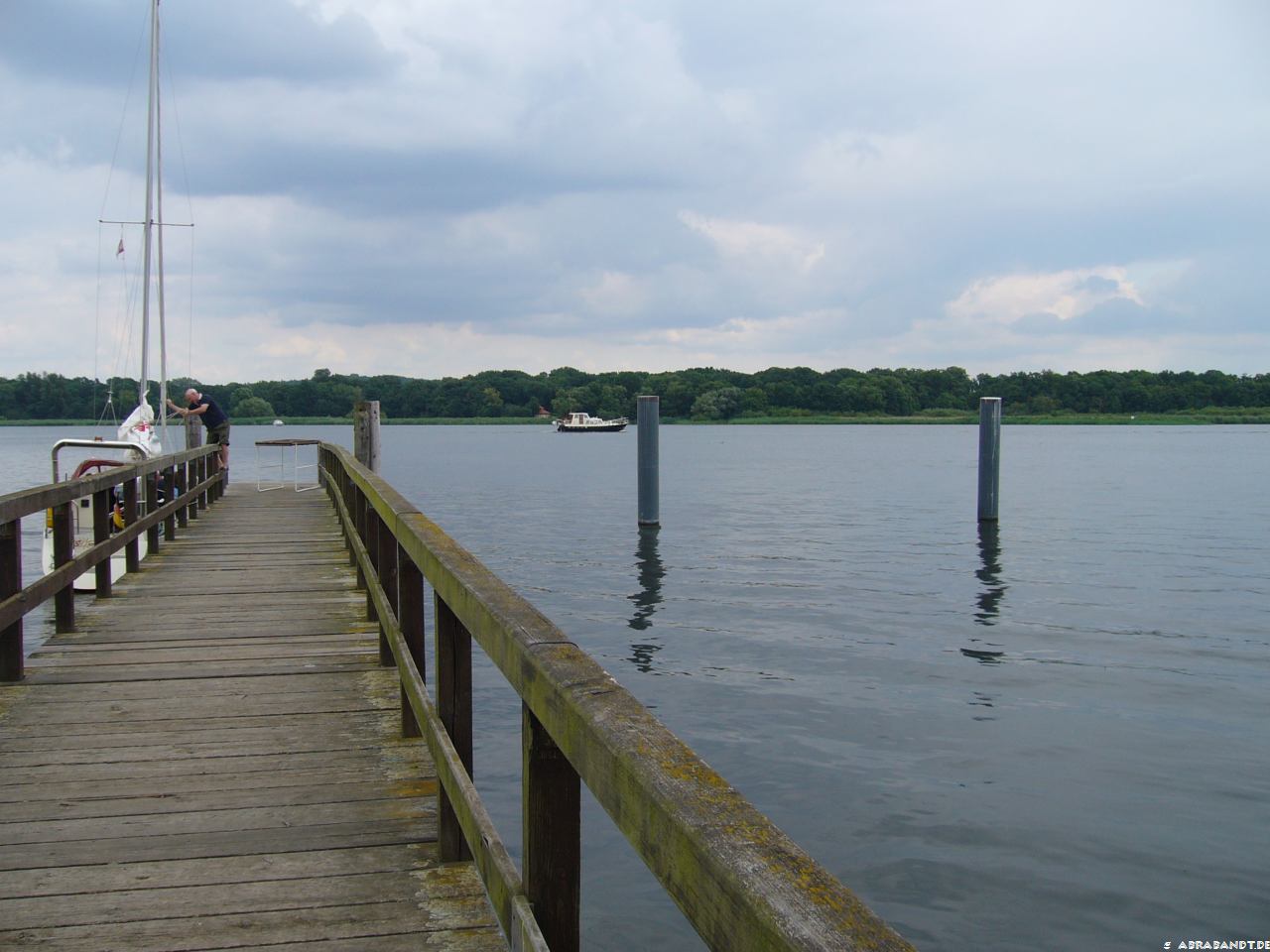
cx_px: 635
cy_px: 476
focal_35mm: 35
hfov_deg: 52.6
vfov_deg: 40.7
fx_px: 1284
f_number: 5.6
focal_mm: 5.8
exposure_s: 1/200
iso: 64
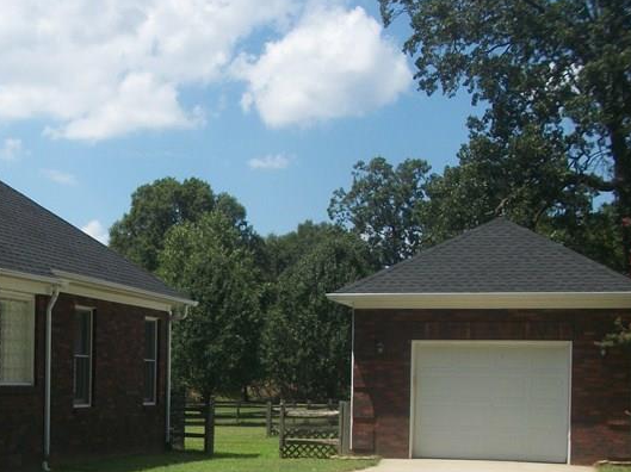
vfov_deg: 23.2
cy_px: 397
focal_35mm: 62
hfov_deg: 30.1
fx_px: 1129
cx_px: 88
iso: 80
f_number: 8.8
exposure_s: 1/200
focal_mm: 5.7
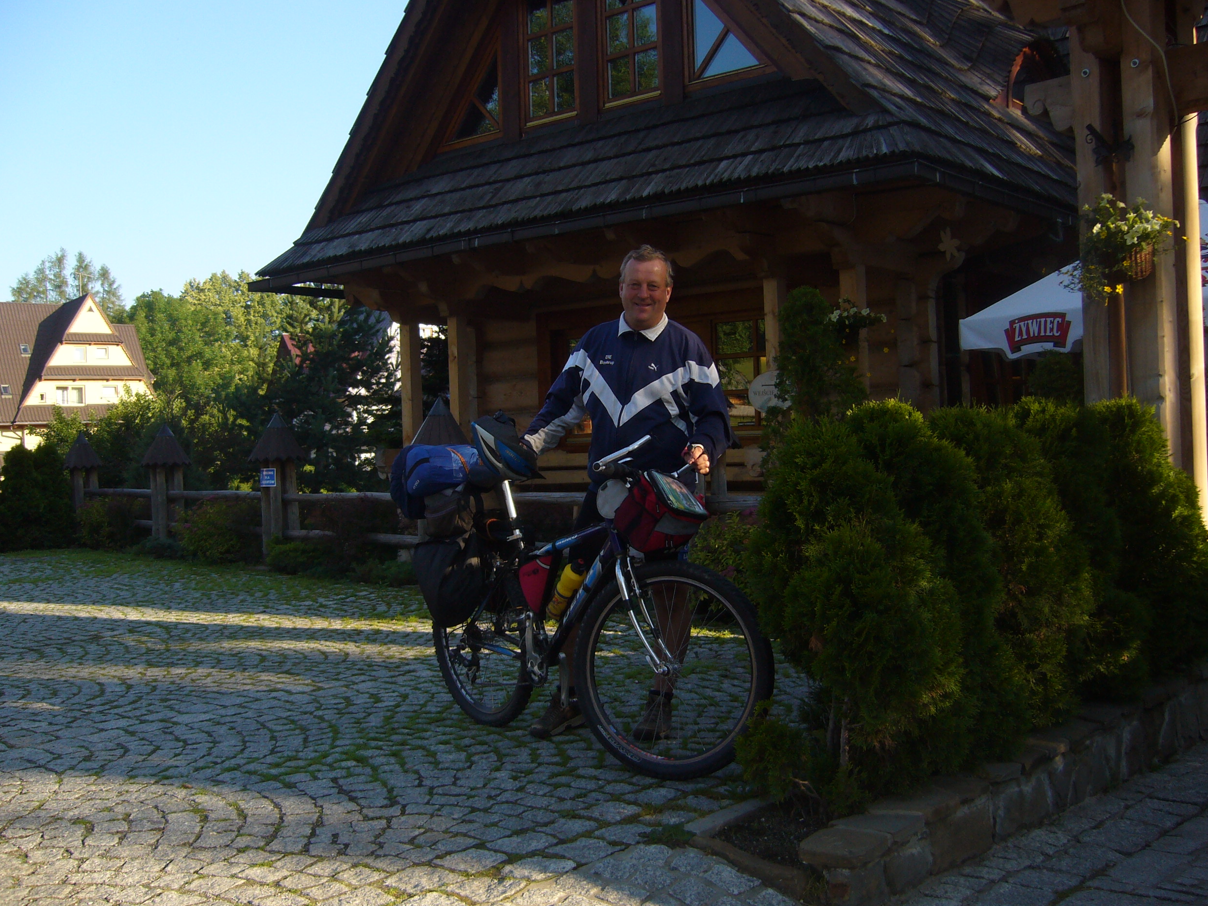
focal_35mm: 36
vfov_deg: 39.7
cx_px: 615
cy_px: 448
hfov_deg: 51.3
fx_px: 1256
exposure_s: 1/320
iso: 80
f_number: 2.8
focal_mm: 5.8
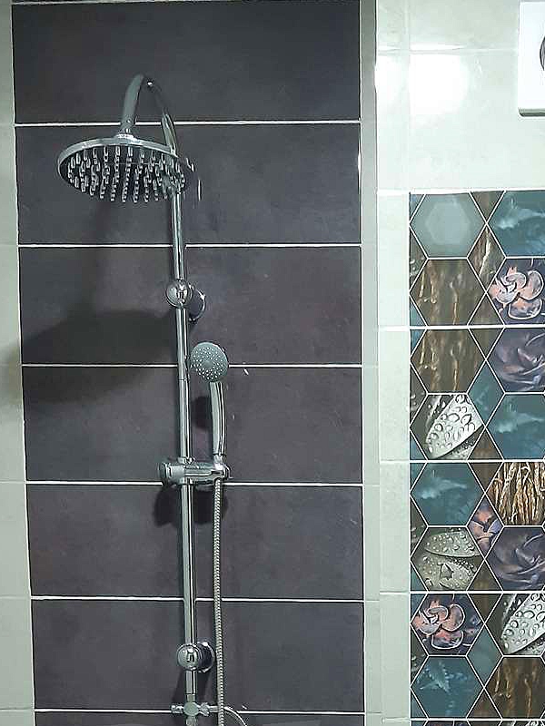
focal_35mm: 65
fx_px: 1364
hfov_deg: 22.1
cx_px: 472
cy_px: 848
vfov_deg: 26.8
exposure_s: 1/25
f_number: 1.7
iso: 200
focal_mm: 3.92
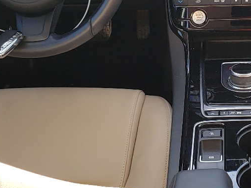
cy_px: 91
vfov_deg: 18.0
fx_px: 594
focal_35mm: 82
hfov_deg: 23.5
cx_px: 200
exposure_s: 1/303
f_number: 1.5
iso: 50
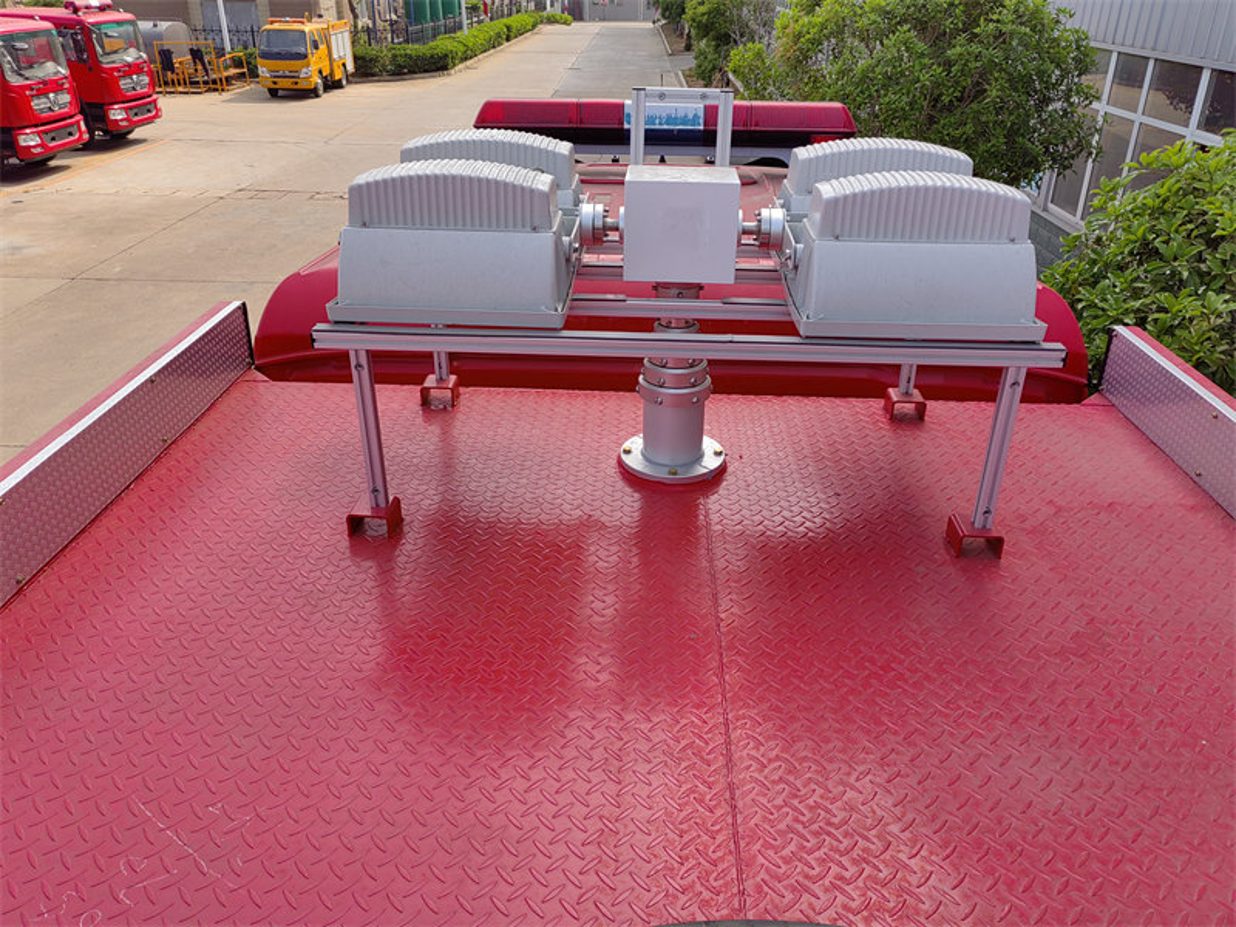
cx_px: 618
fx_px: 964
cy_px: 464
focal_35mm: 27
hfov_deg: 65.3
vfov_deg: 51.4
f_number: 1.9
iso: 50
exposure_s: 1/1883
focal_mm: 5.52
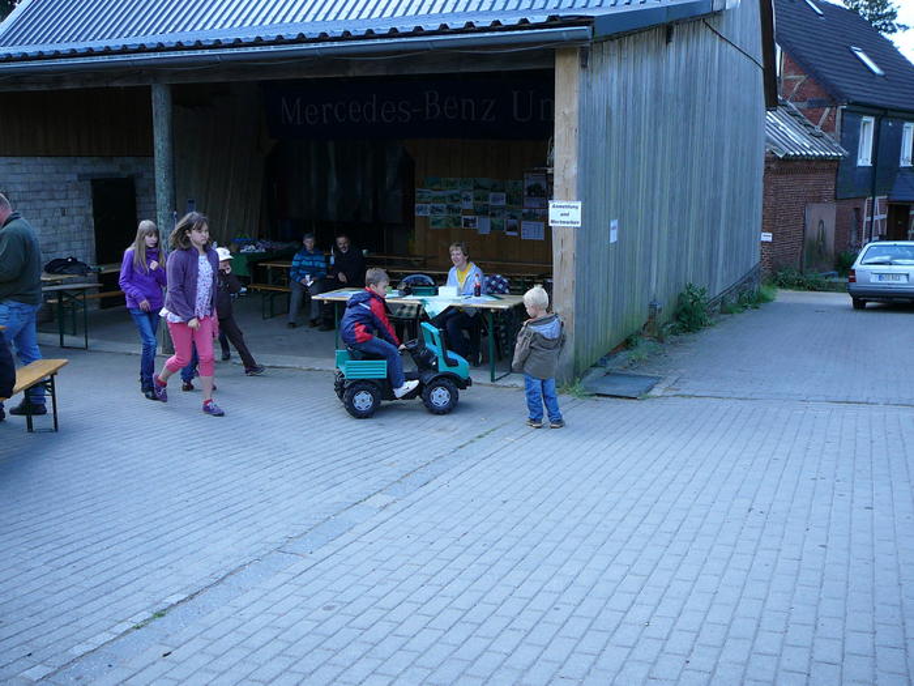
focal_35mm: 35
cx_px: 457
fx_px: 924
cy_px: 343
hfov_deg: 52.6
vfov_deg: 40.7
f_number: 2.8
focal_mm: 5.2
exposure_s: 1/320
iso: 80
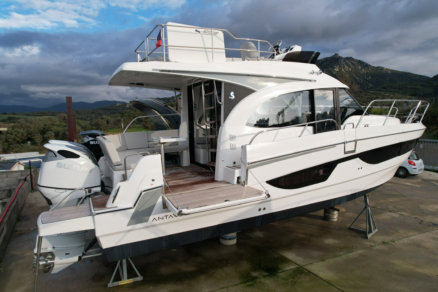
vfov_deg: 57.2
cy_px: 146
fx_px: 268
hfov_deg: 78.6
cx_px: 219
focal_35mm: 22
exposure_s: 1/40
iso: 100
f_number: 2.8
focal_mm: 8.38
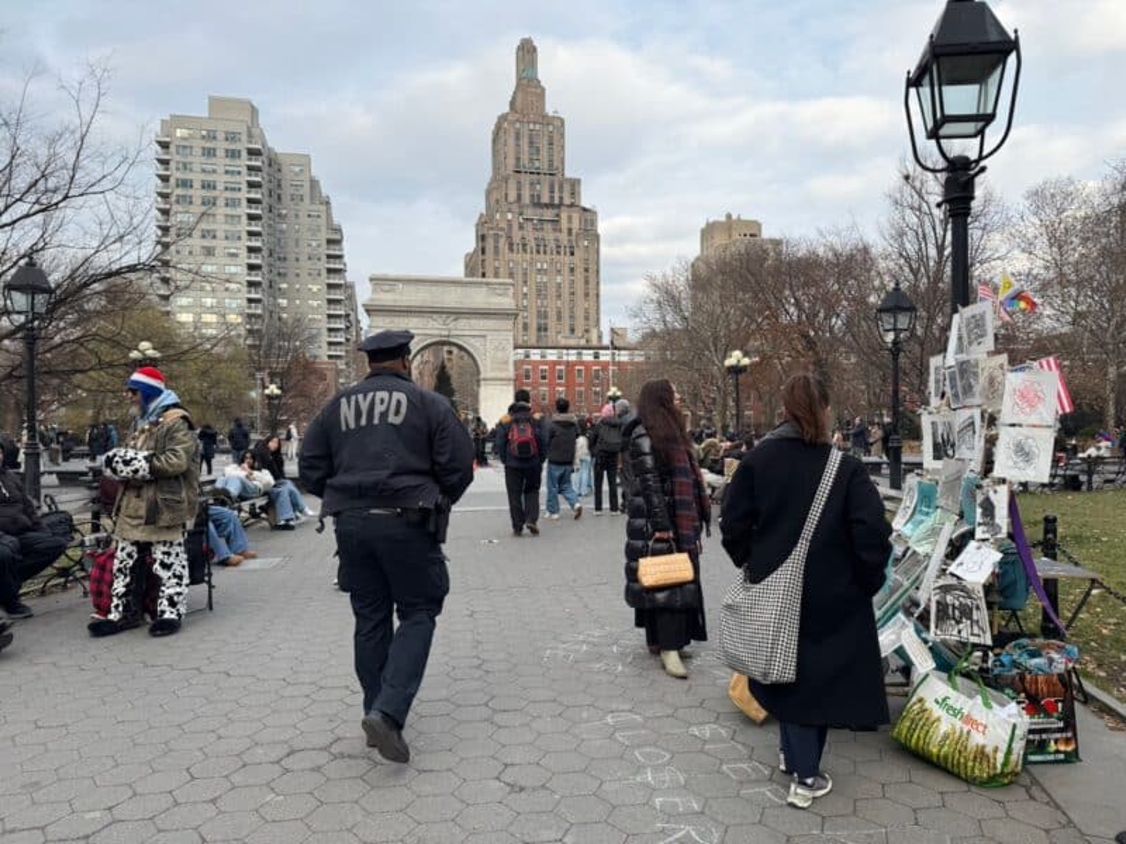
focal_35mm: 24
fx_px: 781
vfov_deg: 56.8
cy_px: 422
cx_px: 563
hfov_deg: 71.6
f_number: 1.78
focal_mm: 6.76
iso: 80
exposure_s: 1/1721
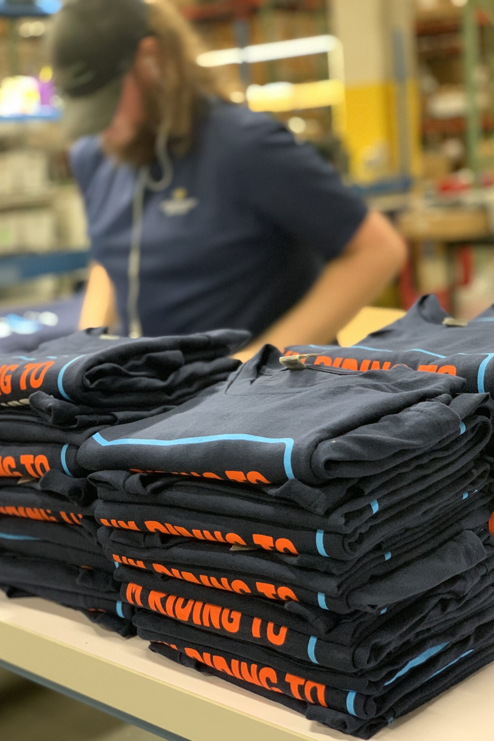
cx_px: 251
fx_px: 1132
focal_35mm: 55
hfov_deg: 24.6
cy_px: 376
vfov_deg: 36.2
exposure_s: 1/40
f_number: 2.4
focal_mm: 6
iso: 500
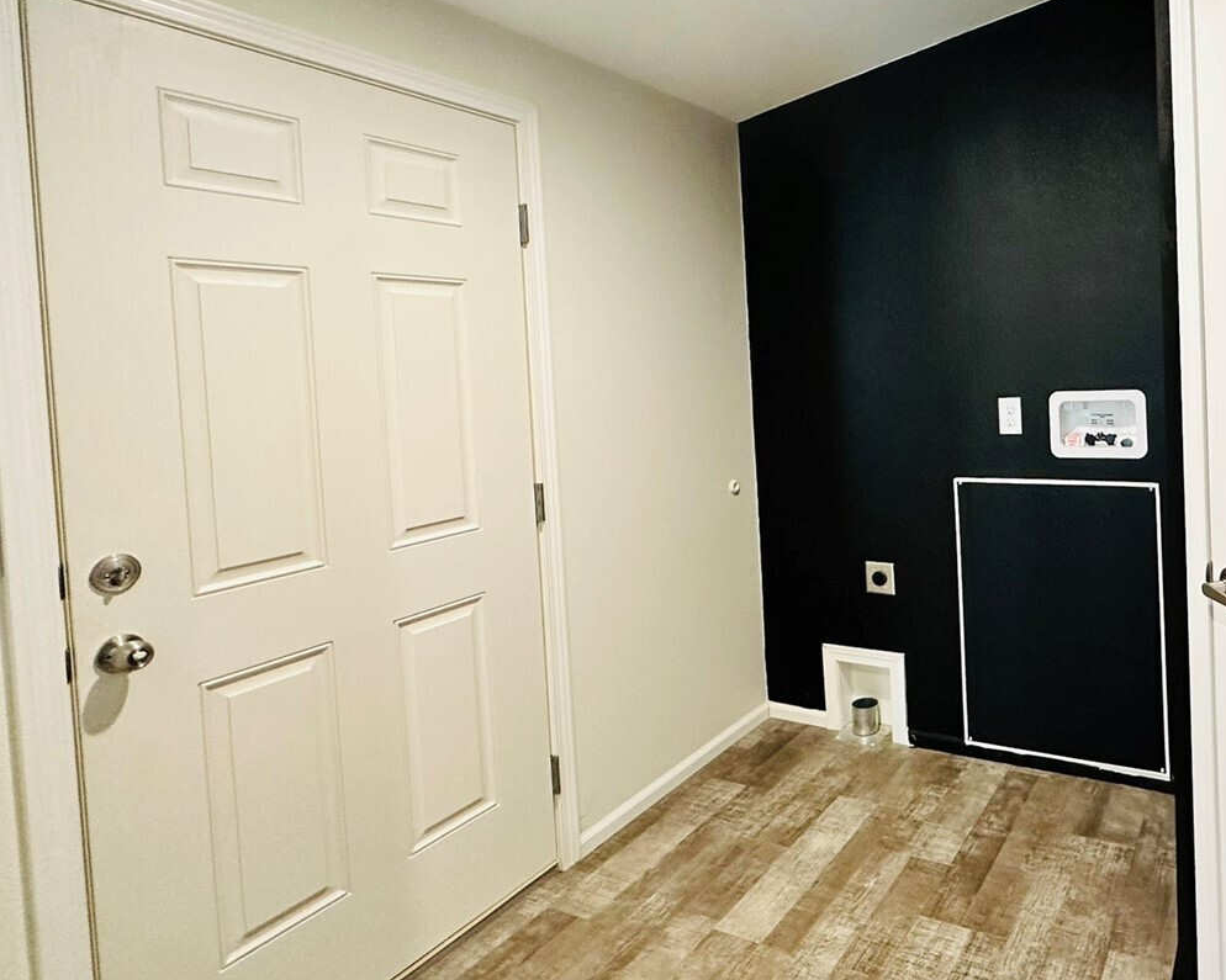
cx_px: 928
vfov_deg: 62.4
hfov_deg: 69.8
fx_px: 798
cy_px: 380
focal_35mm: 22
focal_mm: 2.22
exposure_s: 1/60
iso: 500
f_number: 2.2
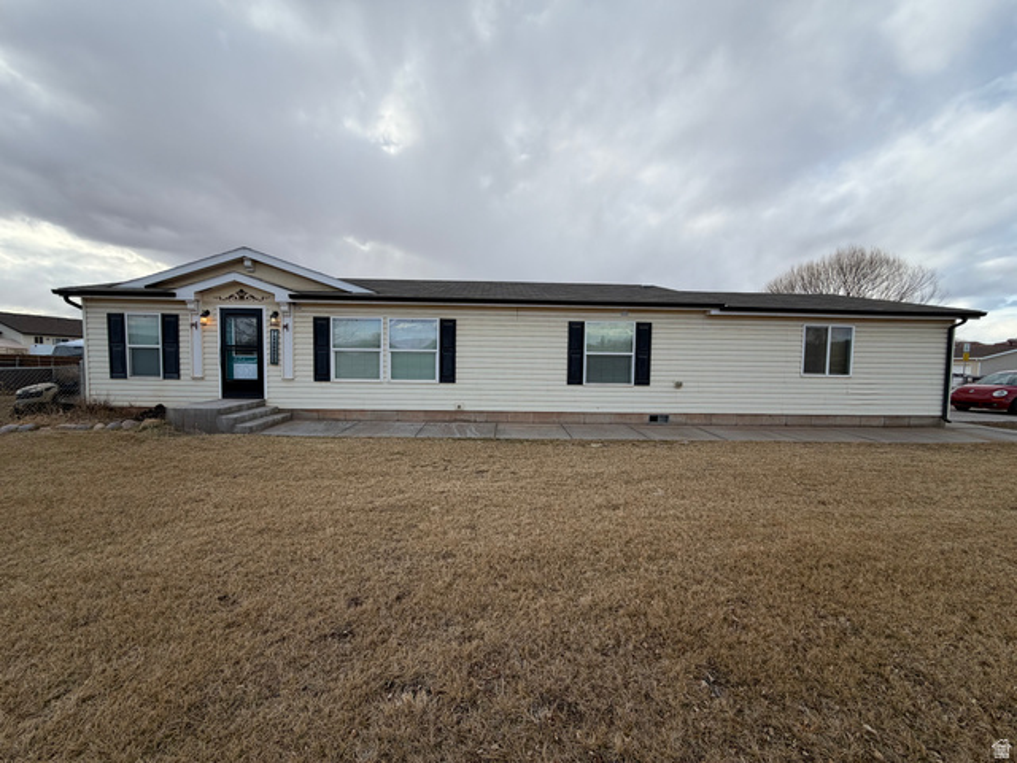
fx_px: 411
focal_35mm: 14
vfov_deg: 85.7
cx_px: 508
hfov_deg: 102.1
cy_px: 382
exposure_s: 1/686
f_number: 2.2
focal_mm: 2.22
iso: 40
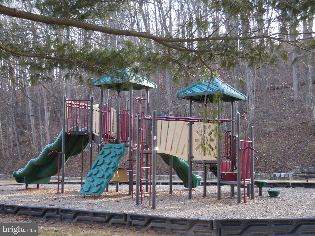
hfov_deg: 36.8
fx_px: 473
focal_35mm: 52
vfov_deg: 28.0
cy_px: 118
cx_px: 158
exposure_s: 1/60
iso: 125
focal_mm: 9.4
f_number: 4.3
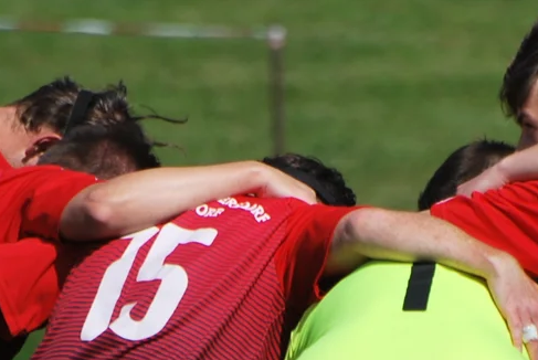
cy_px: 602
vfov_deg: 0.9
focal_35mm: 1598
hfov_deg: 1.3
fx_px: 23910
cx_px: 219
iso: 100
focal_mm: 270
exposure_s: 1/1000
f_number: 5.6
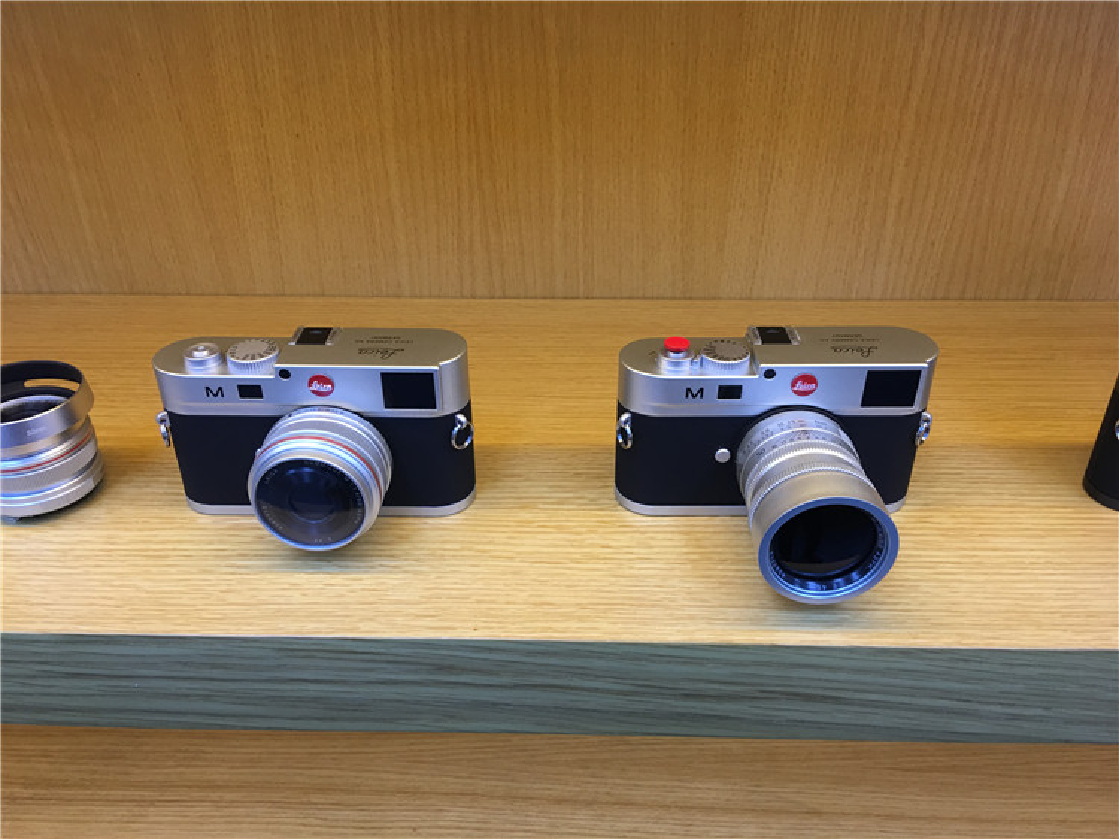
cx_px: 560
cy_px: 420
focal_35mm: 29
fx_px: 937
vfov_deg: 48.2
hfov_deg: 61.7
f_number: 2.2
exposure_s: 1/17
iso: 40
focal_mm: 4.15
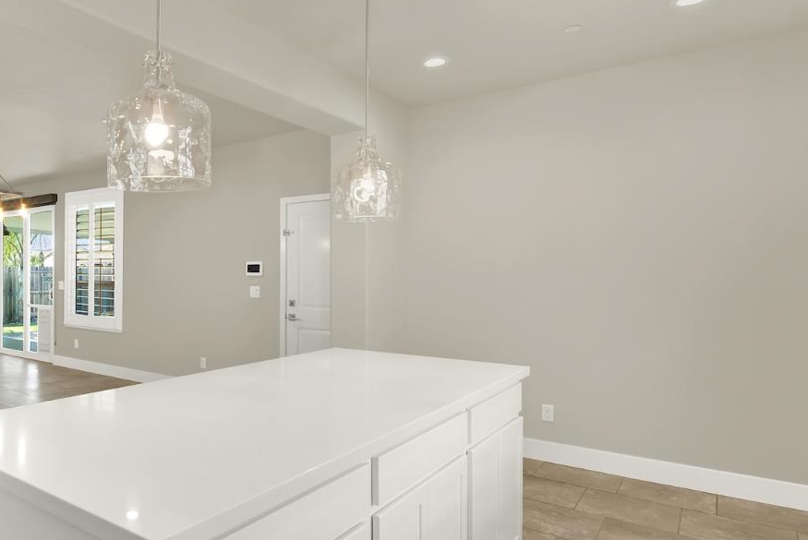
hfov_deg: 68.1
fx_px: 539
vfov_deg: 53.2
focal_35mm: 24
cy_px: 277
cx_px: 186
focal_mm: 14
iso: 100
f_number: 14
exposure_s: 1/5
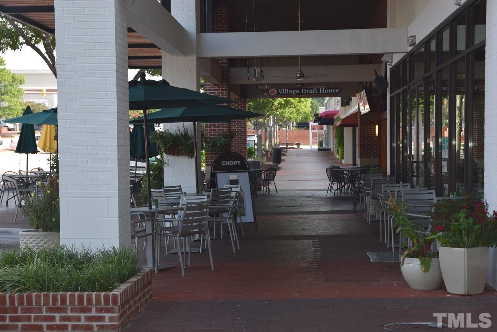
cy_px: 166
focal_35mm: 57
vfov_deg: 23.8
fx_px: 788
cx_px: 248
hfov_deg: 35.0
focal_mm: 38
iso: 140
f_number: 5.6
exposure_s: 1/125
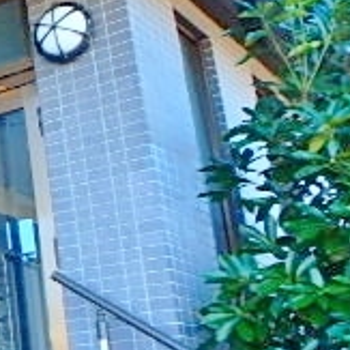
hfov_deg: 18.7
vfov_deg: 23.7
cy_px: 178
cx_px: -268
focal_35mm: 73
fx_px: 835
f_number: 3.5
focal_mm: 3.7
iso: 125
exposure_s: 1/60
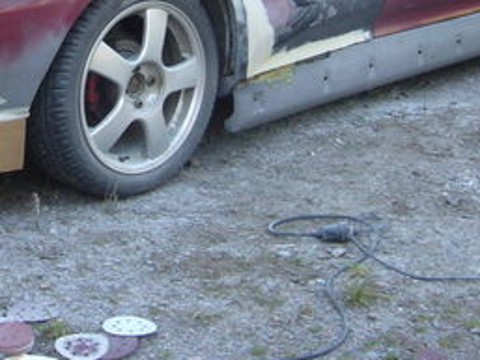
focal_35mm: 112
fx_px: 1554
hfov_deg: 17.5
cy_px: -30
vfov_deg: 13.0
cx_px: 120
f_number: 3.2
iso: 80
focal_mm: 7.5
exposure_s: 1/60
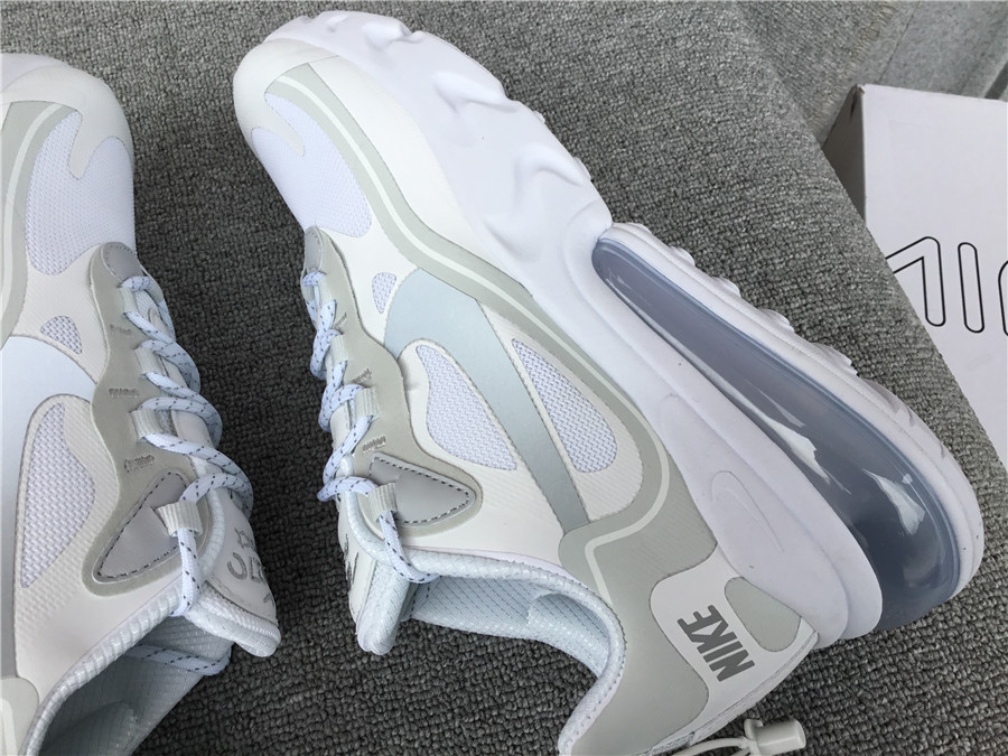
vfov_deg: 45.4
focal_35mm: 31
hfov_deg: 58.4
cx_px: 504
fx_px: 903
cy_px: 378
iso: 25
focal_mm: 3.3
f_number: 2.4
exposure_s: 1/267
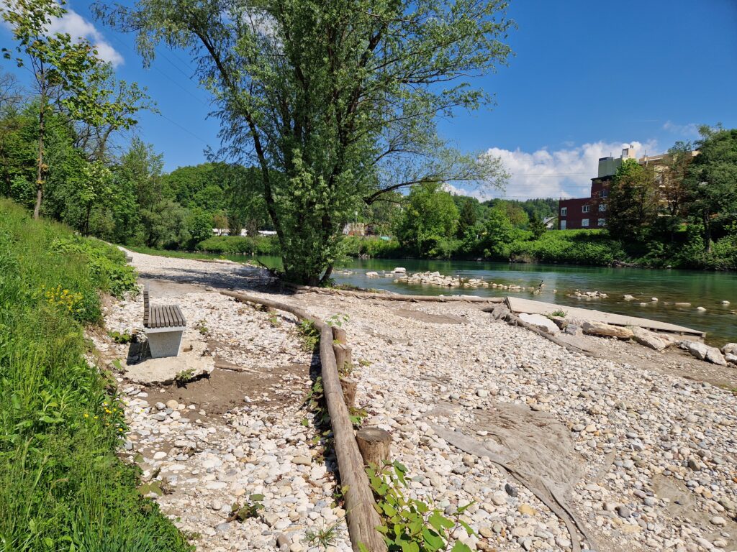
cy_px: 276
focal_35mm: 23
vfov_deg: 58.9
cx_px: 368
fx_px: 490
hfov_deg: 73.9
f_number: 1.8
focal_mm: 5.4
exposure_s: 1/2824
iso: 50
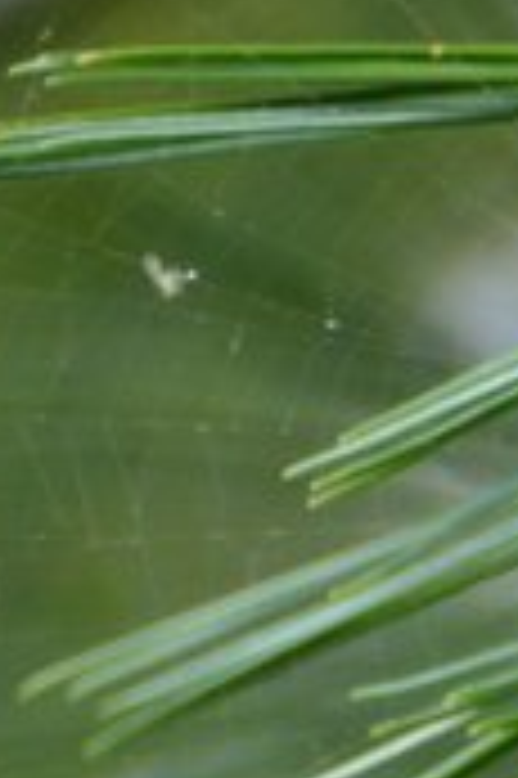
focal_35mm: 2150
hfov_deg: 0.6
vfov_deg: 1.0
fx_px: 46486
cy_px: 1428
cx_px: 2820
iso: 400
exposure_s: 1/500
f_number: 5.6
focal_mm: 155
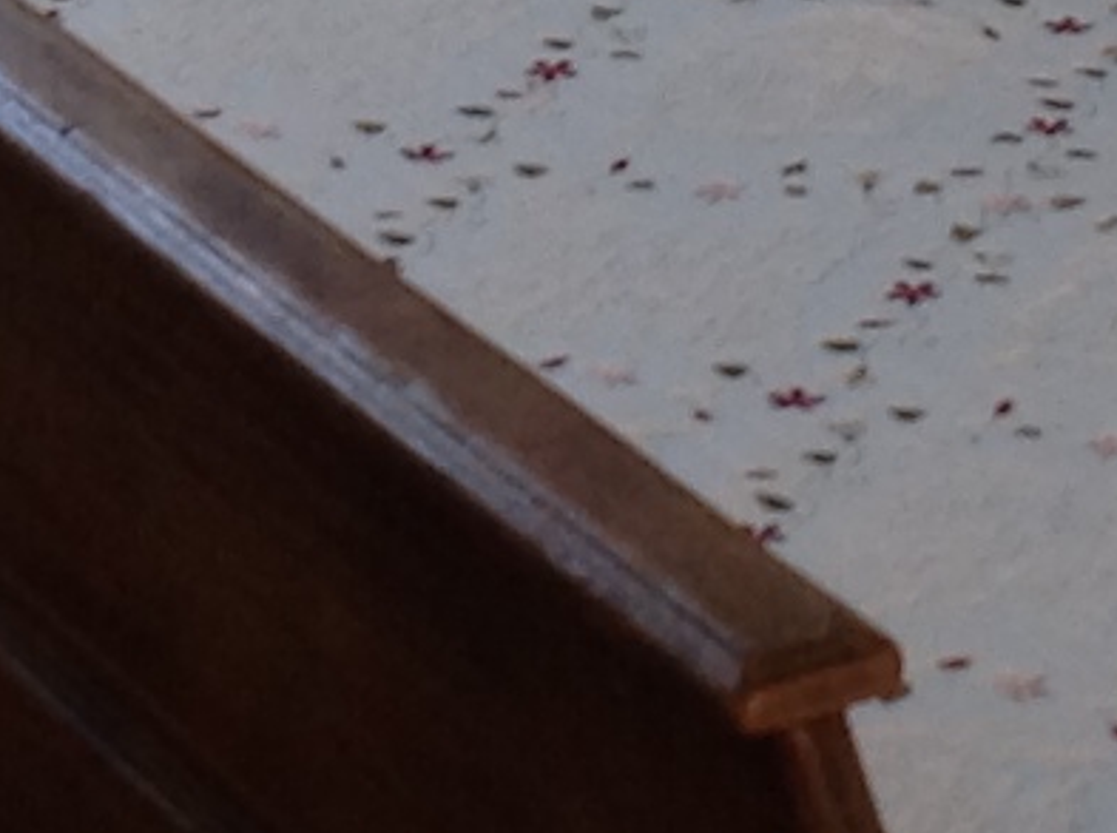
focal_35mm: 231
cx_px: 1131
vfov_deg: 6.2
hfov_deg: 8.5
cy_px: -967
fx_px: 7438
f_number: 2.4
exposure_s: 1/17
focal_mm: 4.28
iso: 50
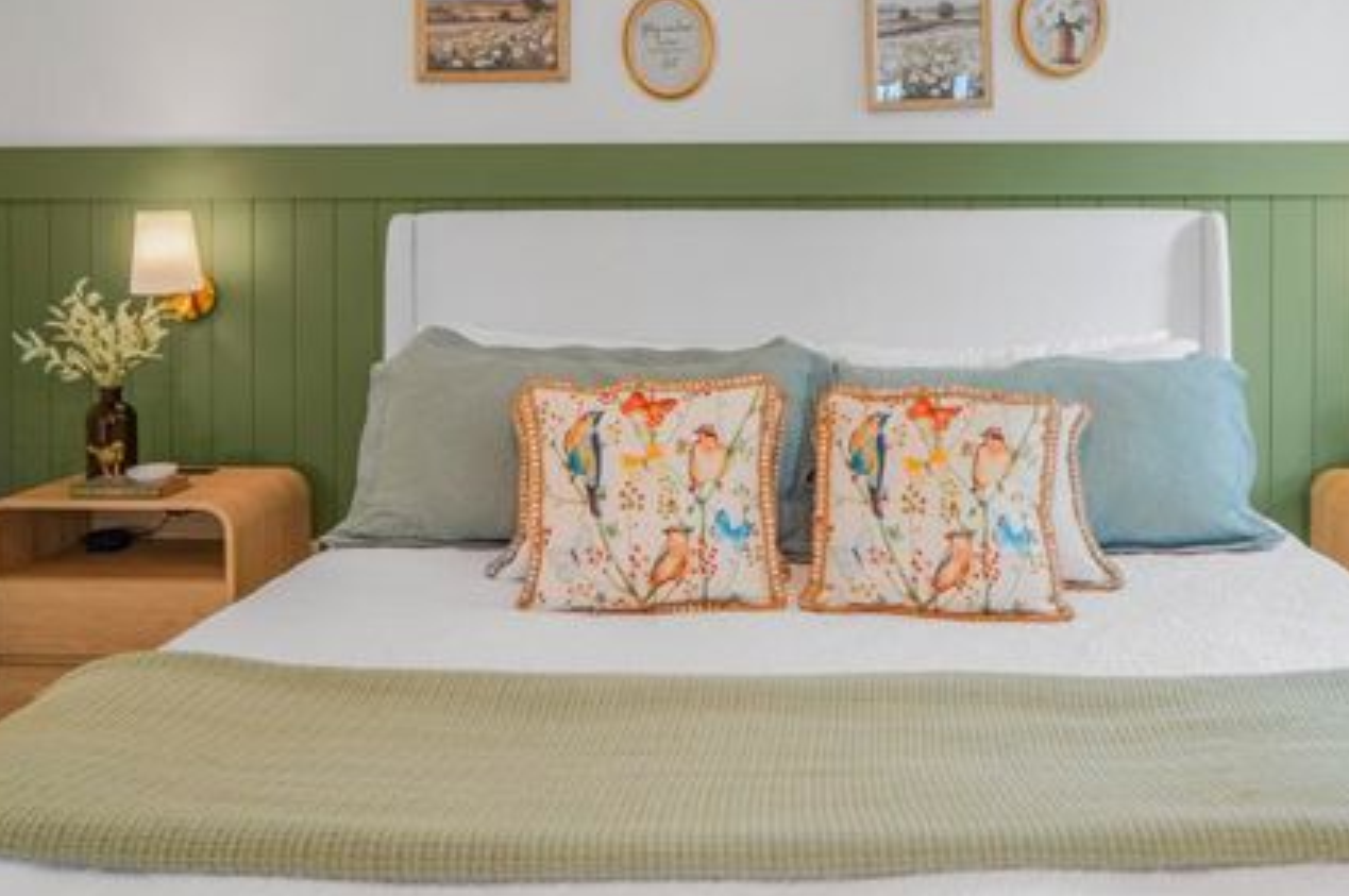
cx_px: 802
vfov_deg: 42.5
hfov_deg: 61.5
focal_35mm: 30
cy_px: 253
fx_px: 1123
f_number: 2.2
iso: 100
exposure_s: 1/40
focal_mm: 12
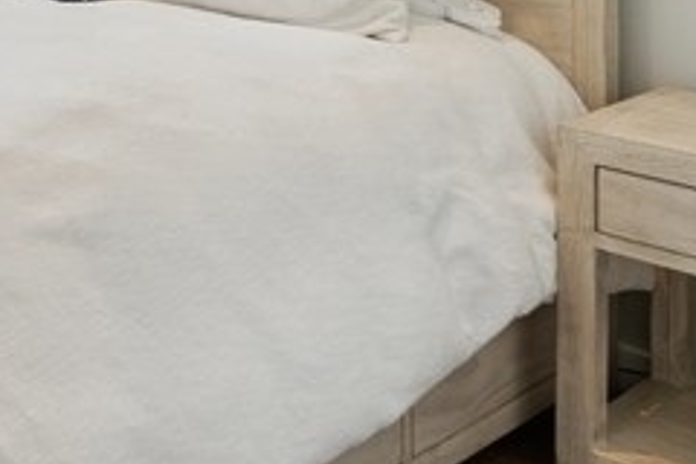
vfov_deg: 20.1
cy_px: -188
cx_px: -397
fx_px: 1160
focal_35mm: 60
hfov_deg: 24.4
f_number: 8
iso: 250
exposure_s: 1/60
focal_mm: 16
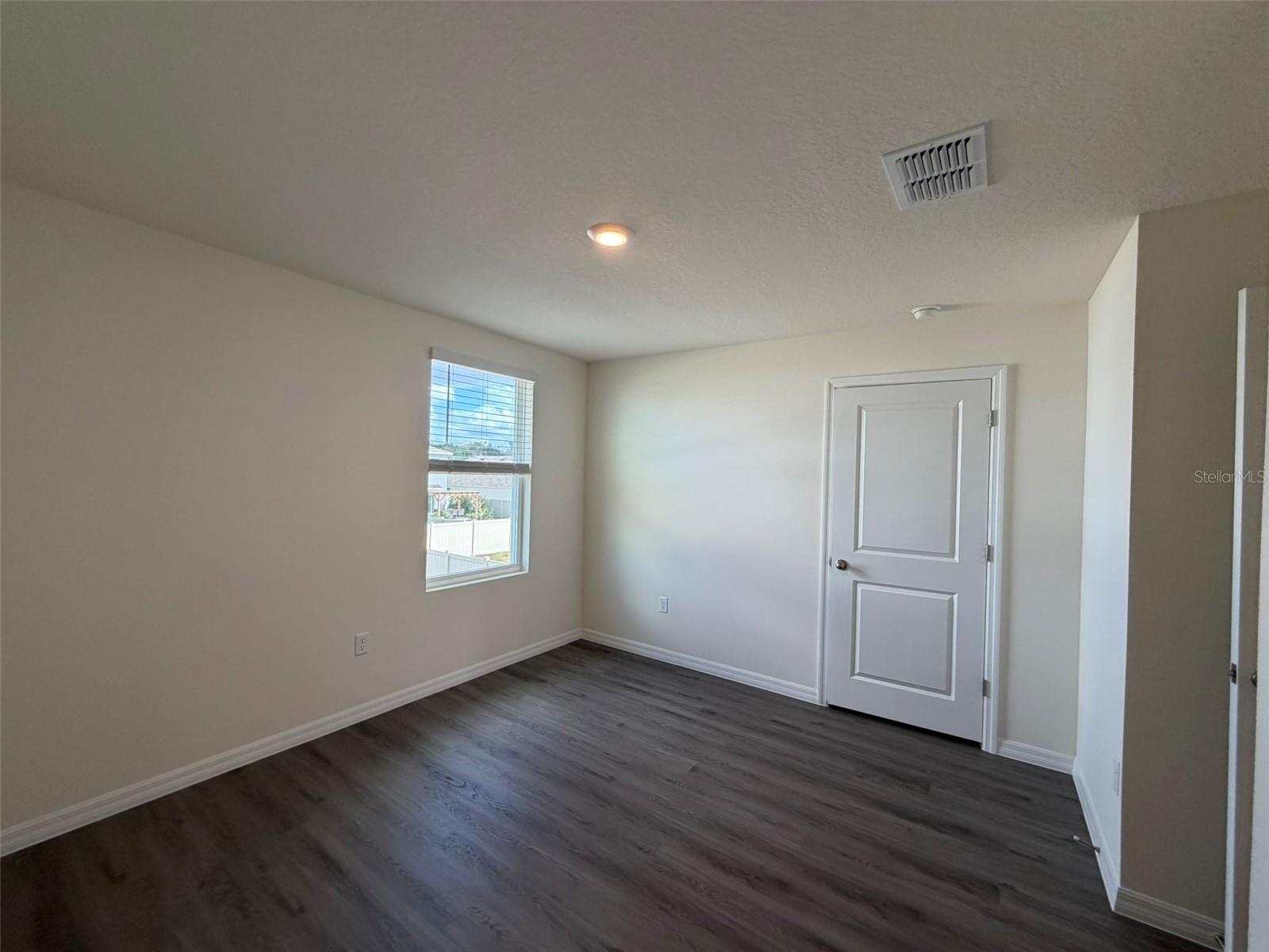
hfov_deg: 102.1
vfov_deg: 85.7
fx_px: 513
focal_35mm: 14
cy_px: 476
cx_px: 634
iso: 125
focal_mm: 2.22
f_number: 2.2
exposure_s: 1/120
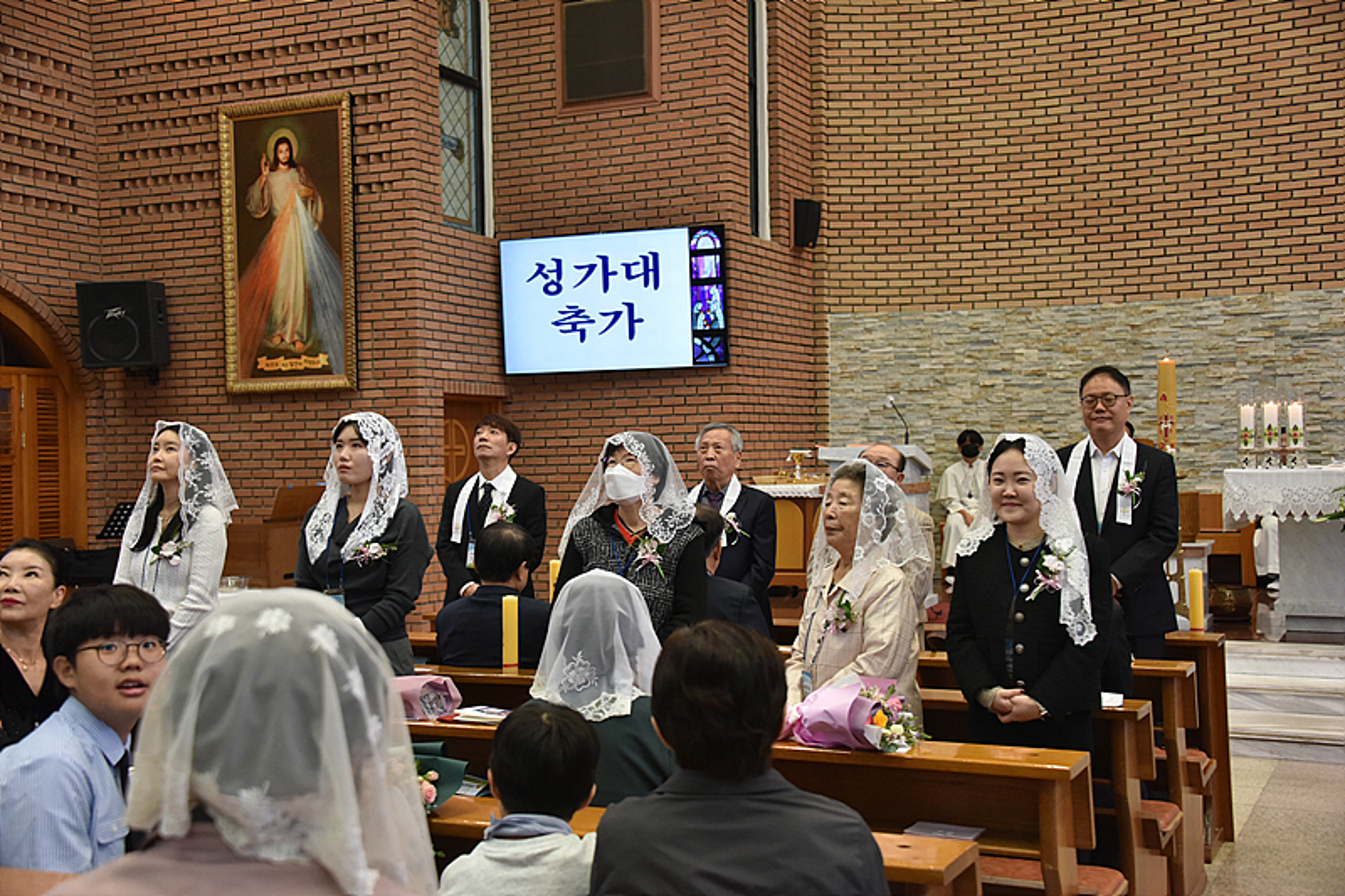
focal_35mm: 44
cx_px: 672
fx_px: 1643
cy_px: 448
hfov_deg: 44.5
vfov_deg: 30.5
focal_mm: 44
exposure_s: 1/125
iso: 2200
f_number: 4.5
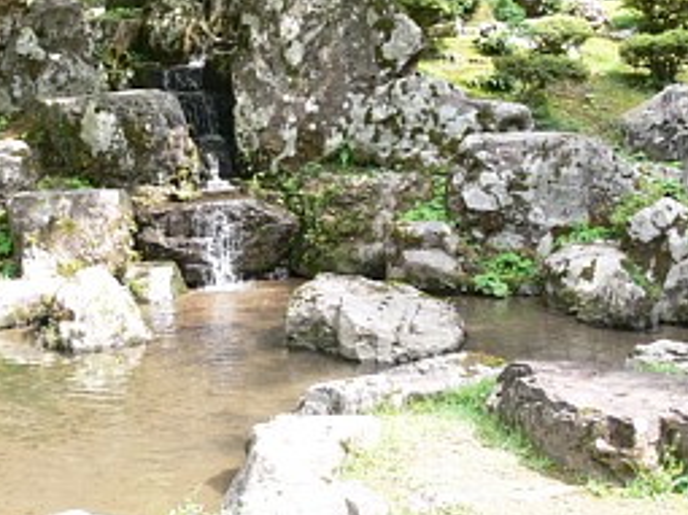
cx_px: 224
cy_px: 129
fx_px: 1093
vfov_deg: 26.2
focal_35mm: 55
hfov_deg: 34.6
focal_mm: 7.4
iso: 80
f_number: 4
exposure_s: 1/60
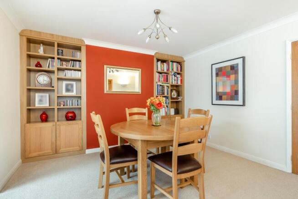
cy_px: 100
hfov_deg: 93.2
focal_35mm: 17
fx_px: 141
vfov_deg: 70.5
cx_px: 149
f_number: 13
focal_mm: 17
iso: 64
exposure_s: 3.2
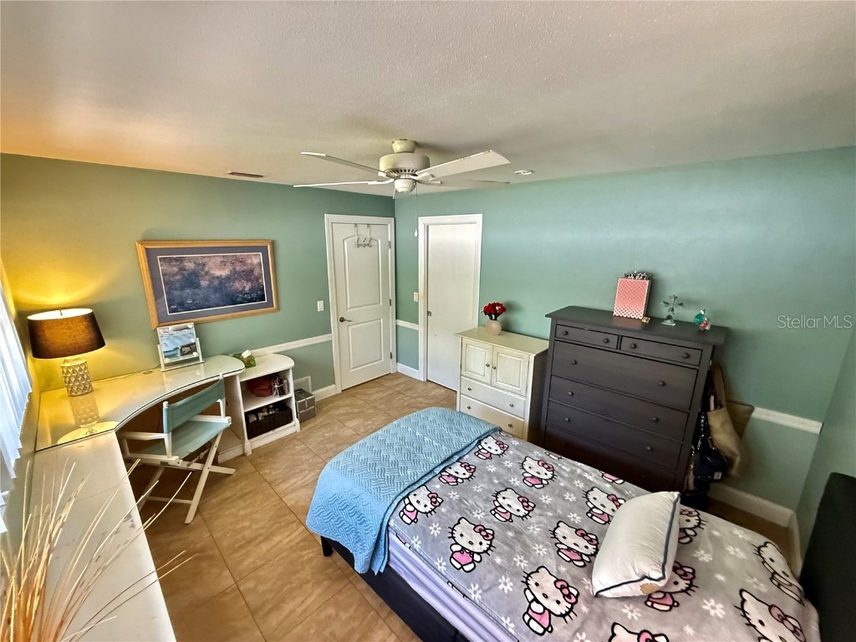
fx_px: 346
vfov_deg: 85.7
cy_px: 321
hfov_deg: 102.1
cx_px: 428
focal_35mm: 14
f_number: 2.2
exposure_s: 1/60
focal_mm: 2.22
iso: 800
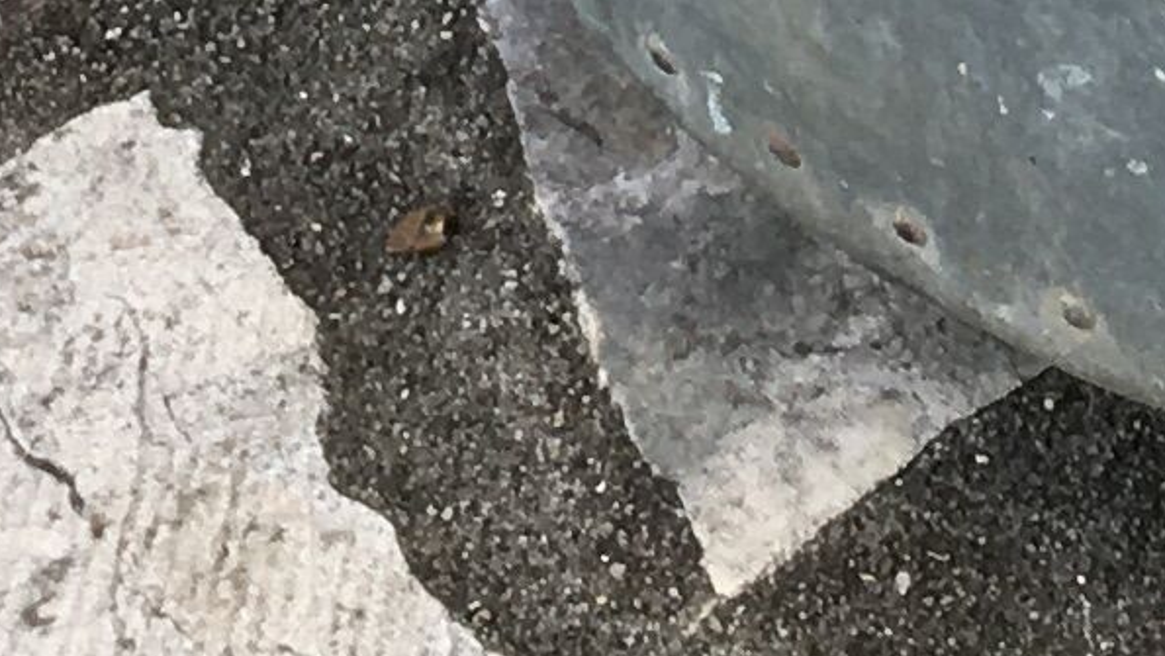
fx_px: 6612
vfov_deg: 5.1
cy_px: -1866
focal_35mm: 214
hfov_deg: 10.0
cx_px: 1271
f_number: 2.2
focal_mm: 4.15
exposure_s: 1/106
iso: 25
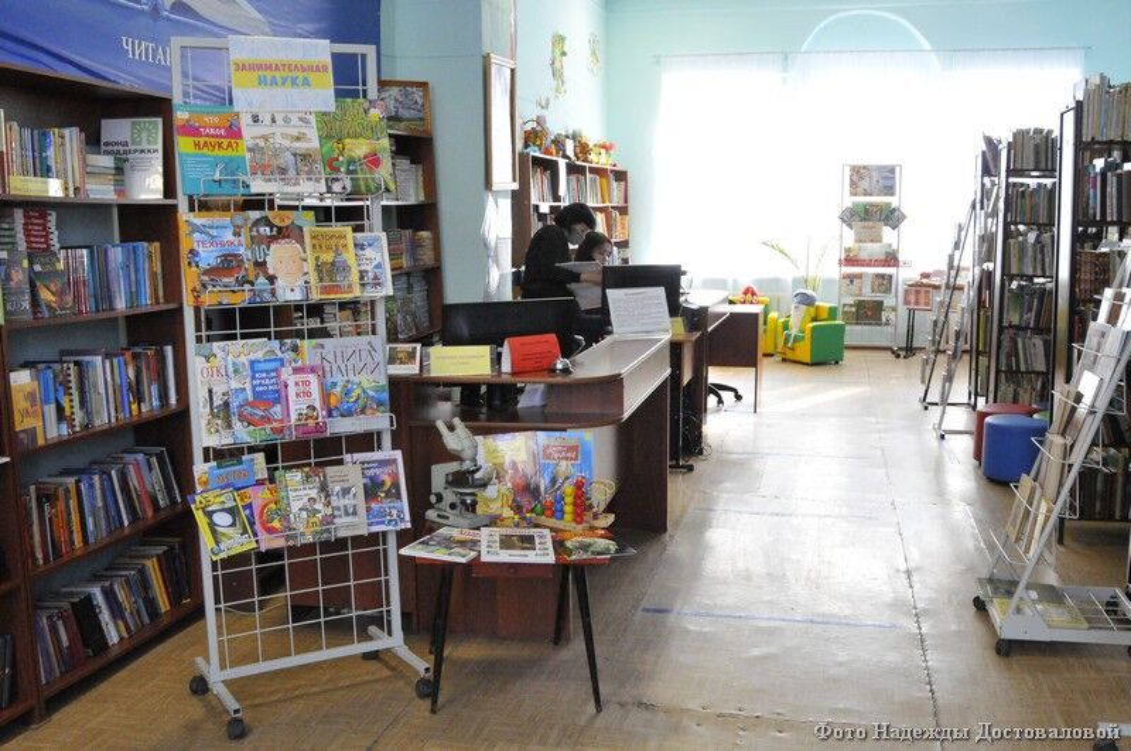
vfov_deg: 36.8
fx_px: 1129
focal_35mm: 36
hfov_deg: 53.2
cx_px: 566
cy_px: 376
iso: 3200
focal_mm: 24
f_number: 7.1
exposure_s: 1/125
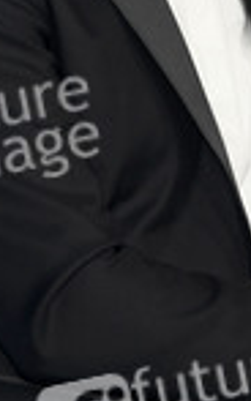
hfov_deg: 5.0
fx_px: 2876
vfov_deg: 7.9
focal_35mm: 263
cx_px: 256
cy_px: 5
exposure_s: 1/400
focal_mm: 95
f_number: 4
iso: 640
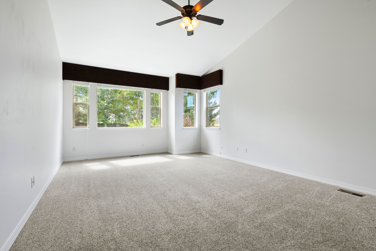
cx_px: 188
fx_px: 167
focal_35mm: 16
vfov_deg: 73.8
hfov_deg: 96.7
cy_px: 126
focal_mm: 16
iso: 640
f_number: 9
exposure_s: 1/30
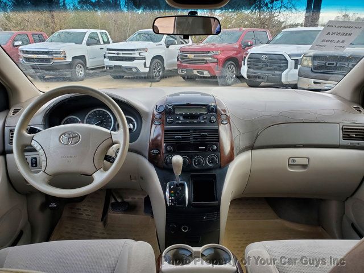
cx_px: 182
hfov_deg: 67.3
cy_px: 136
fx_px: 273
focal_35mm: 26
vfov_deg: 53.1
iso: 80
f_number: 2.4
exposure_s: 1/89
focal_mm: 4.3
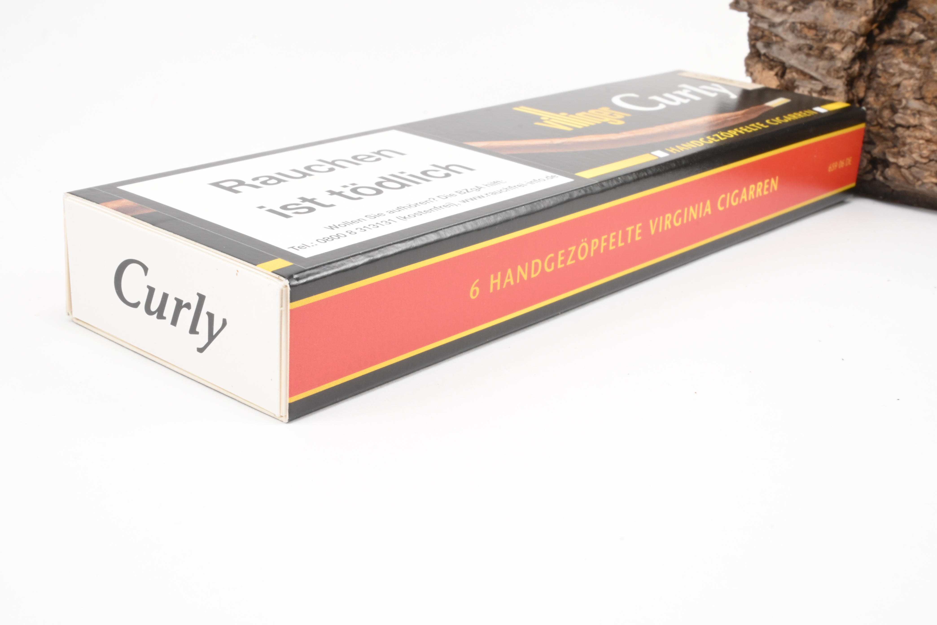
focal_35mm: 50
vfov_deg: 27.3
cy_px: 312
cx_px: 468
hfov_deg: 40.0
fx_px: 1288
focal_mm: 33
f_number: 22
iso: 640
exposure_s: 1/15
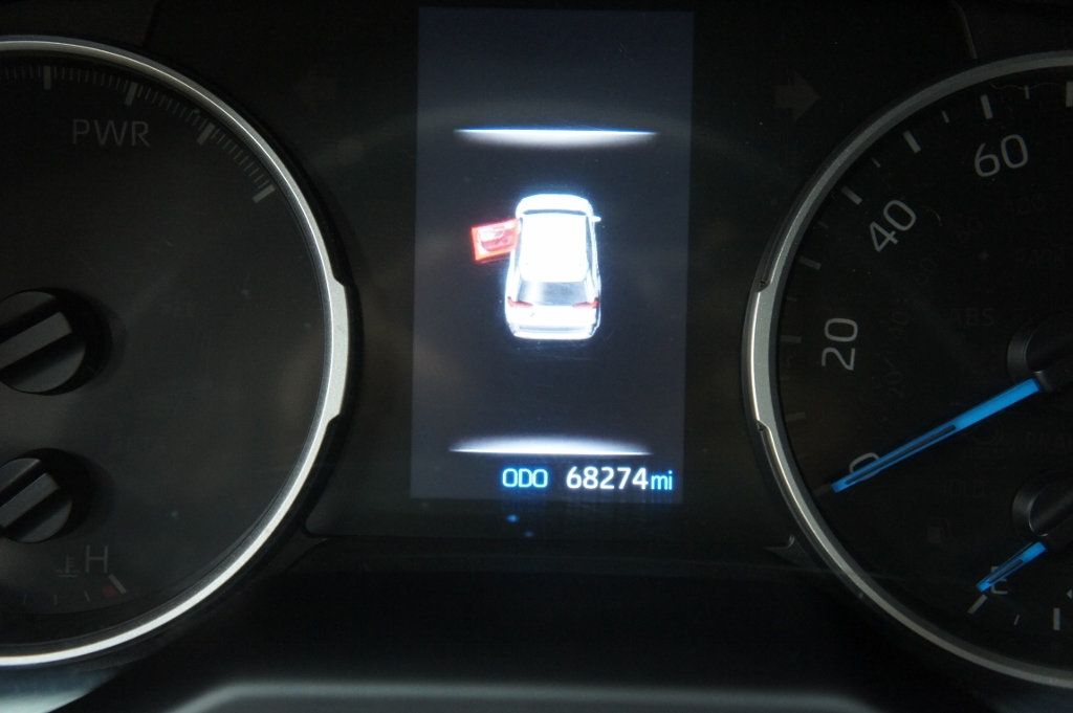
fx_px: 1474
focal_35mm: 50
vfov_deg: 27.2
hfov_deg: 40.0
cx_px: 536
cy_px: 356
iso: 1600
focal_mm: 33
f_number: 4.5
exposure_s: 1/13
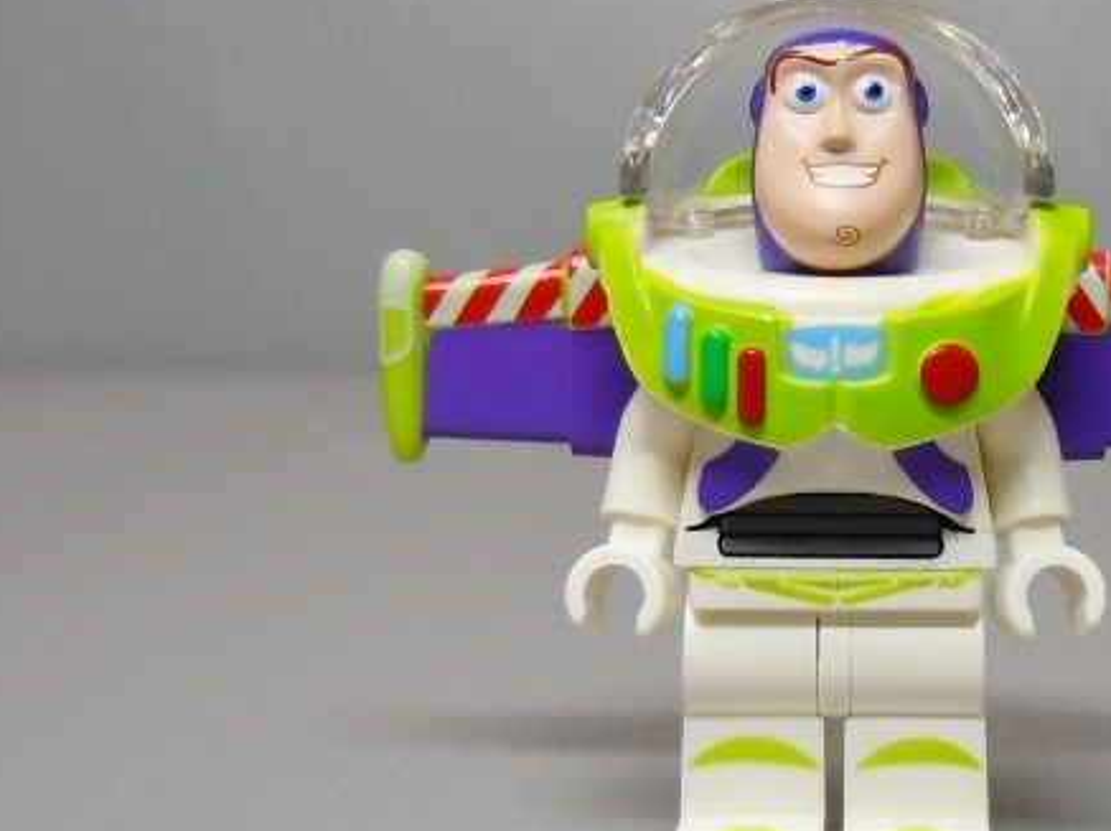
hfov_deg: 39.2
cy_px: 391
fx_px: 1507
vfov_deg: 30.8
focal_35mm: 47
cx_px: 853
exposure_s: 1/13
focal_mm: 5.4
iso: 200
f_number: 3.5
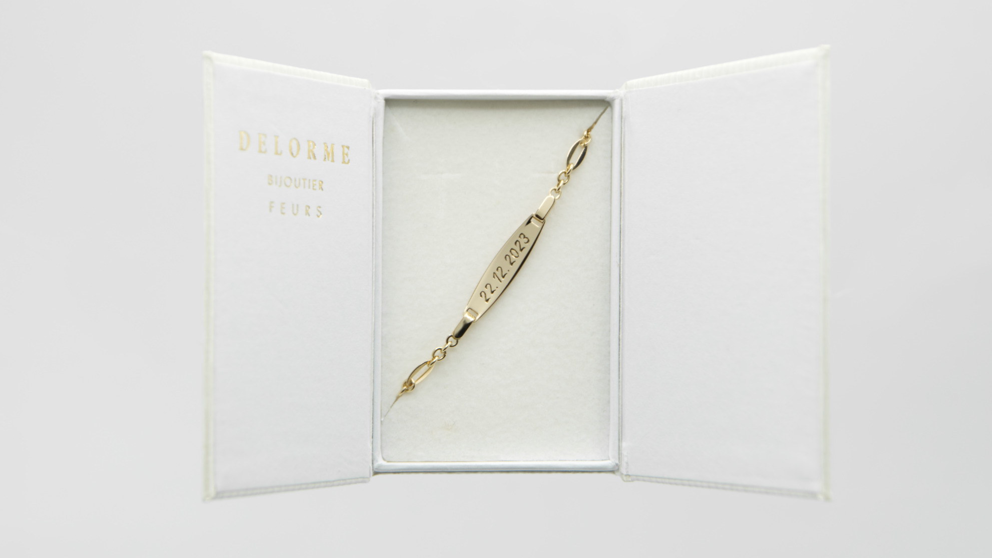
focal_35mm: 56
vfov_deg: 21.6
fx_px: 1461
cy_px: 281
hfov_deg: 37.5
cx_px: 500
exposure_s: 1/400
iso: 100
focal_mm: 35
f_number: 5.6
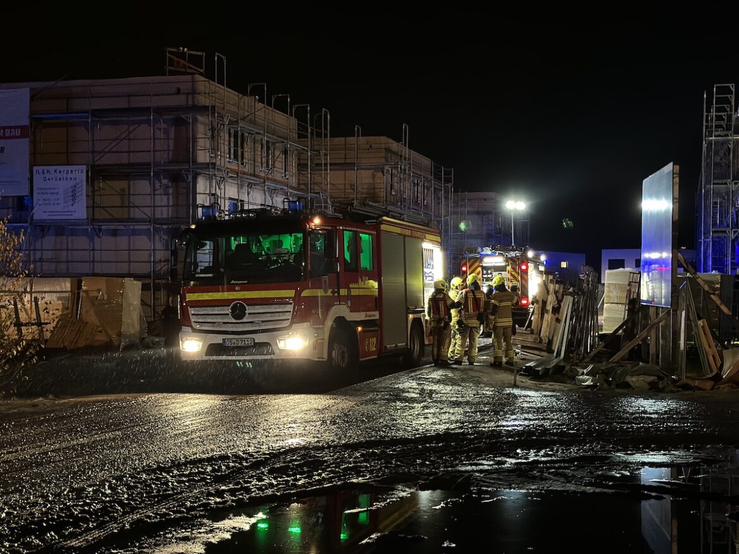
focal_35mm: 48
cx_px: 370
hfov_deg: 39.6
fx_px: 1025
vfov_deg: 30.3
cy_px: 277
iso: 1000
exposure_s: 1/28
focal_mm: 6.86
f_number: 1.78
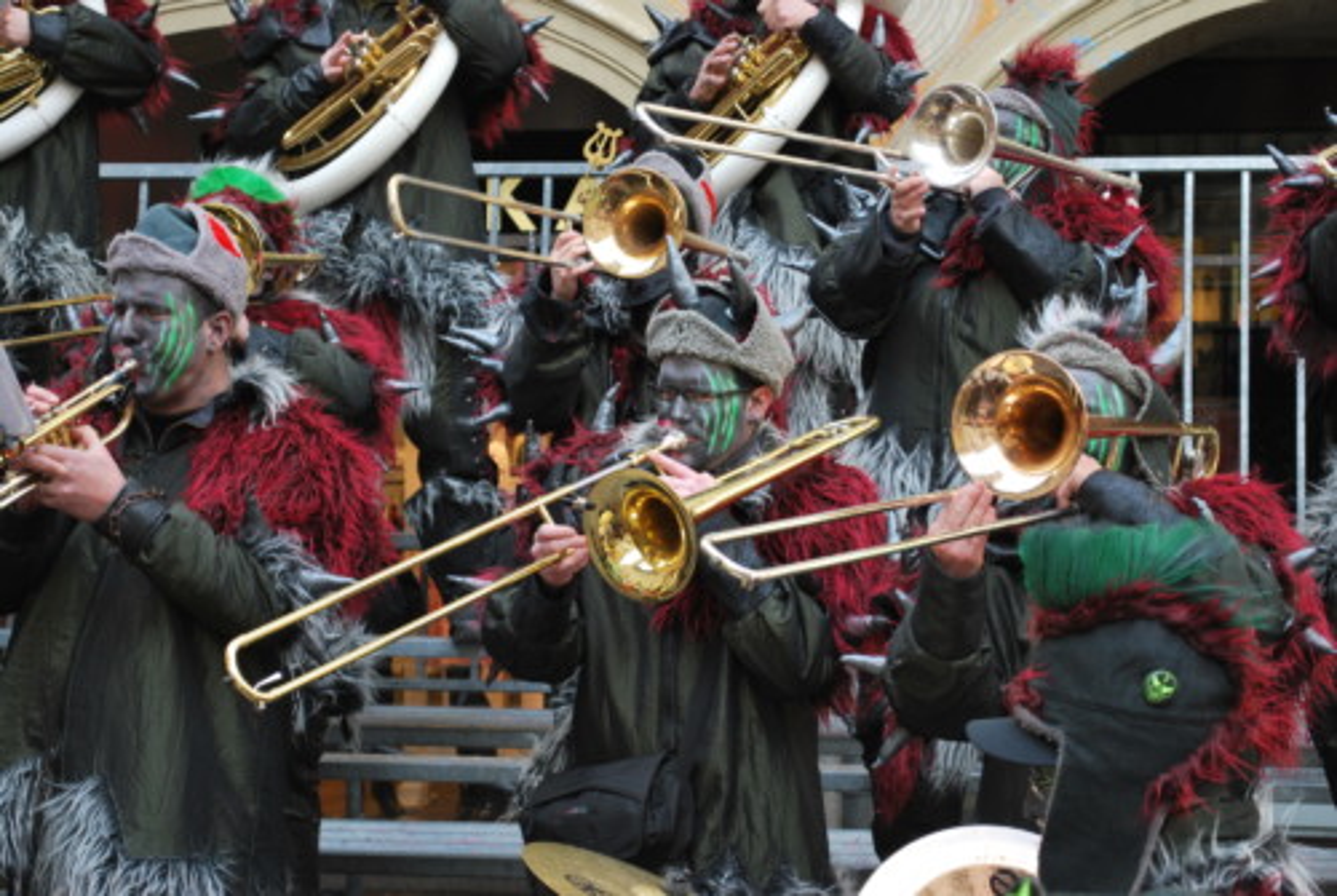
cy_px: 448
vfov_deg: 16.6
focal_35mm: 82
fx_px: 3068
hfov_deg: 24.6
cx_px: 668
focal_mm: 55
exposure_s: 1/60
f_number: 5.6
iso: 200
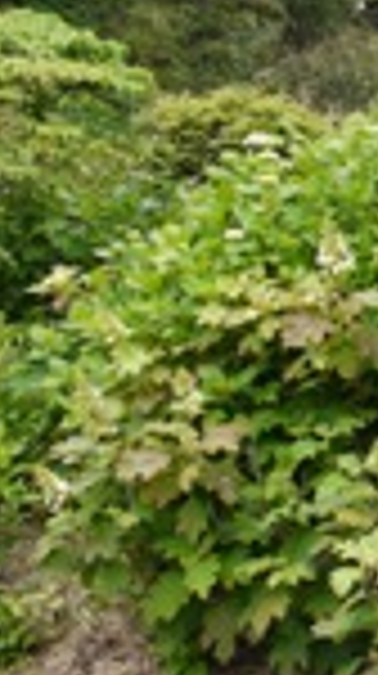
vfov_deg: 22.5
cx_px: 774
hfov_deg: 11.8
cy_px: -4
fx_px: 1627
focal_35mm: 91
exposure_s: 1/200
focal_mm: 14
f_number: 4.5
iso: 100
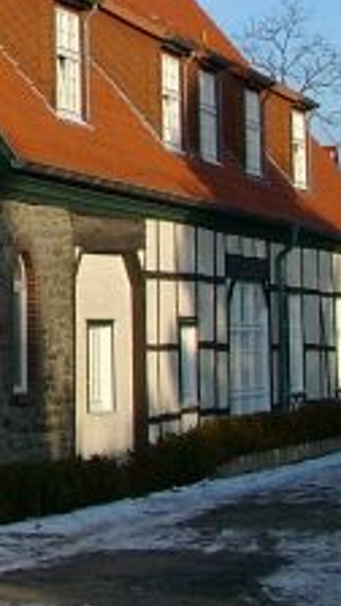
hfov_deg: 8.3
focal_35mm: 132
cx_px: -520
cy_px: -81
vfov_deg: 15.8
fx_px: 2122
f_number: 4
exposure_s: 1/708
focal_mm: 7.13
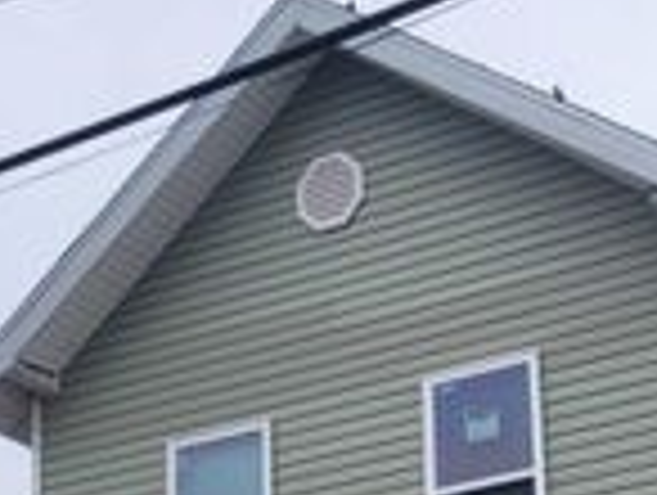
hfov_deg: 20.8
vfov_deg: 15.3
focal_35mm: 89
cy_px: 754
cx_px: 747
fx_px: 1692
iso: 40
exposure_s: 1/338
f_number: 1.8
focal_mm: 5.4
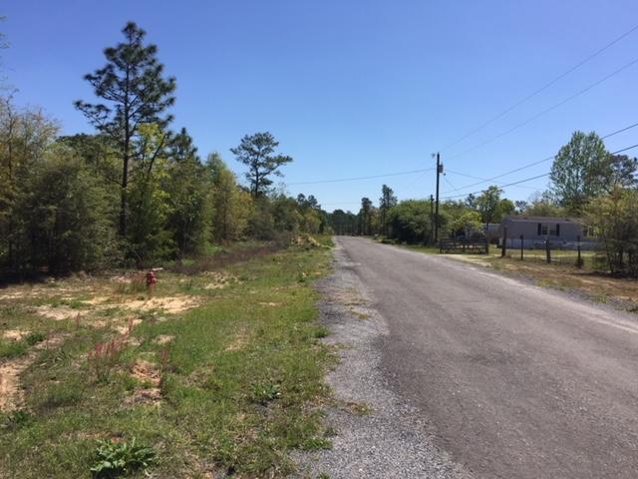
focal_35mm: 29
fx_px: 534
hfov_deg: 61.7
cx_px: 319
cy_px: 240
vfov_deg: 48.2
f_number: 2.2
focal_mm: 4.15
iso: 32
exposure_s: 1/2639
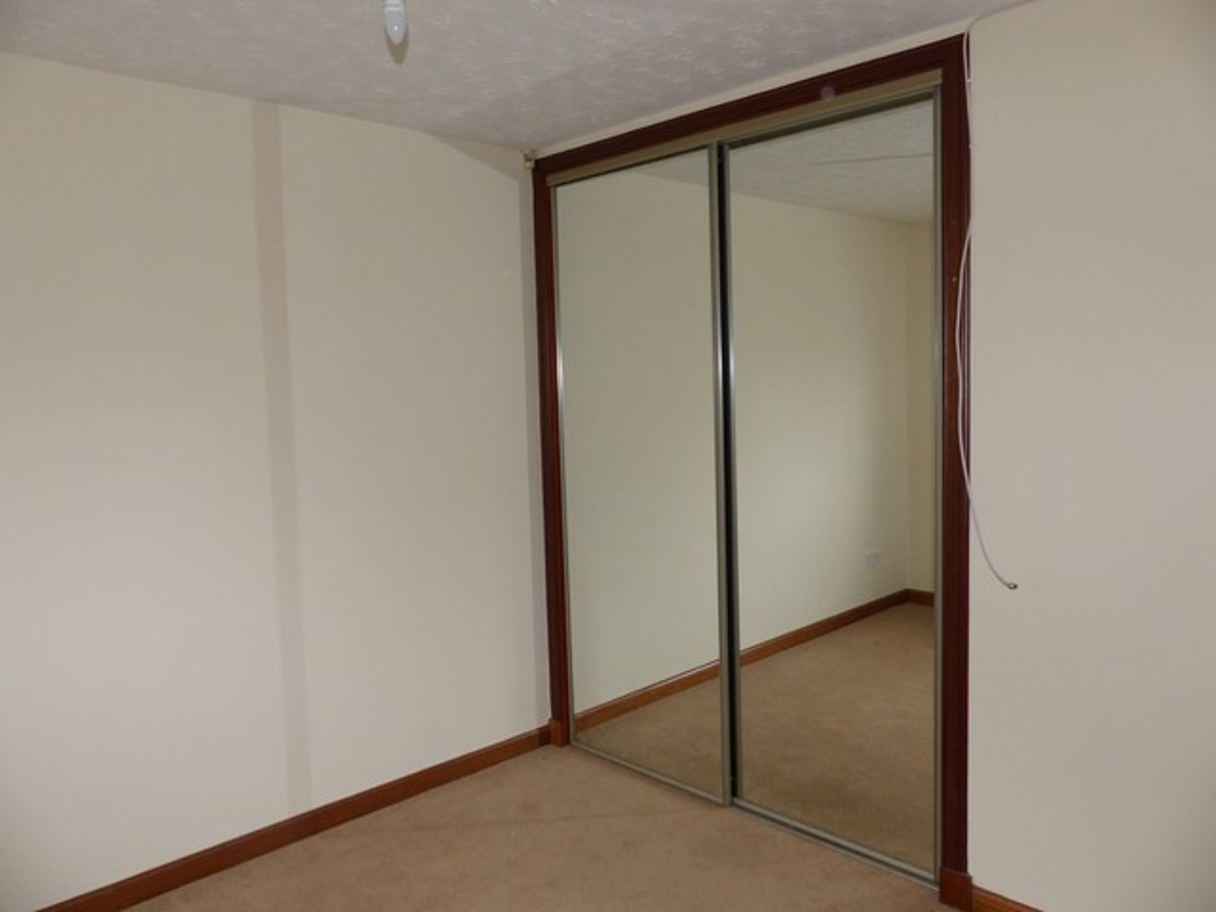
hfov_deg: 69.4
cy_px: 456
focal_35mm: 25
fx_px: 878
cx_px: 608
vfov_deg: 54.9
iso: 250
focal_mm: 4.5
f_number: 2.8
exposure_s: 1/125
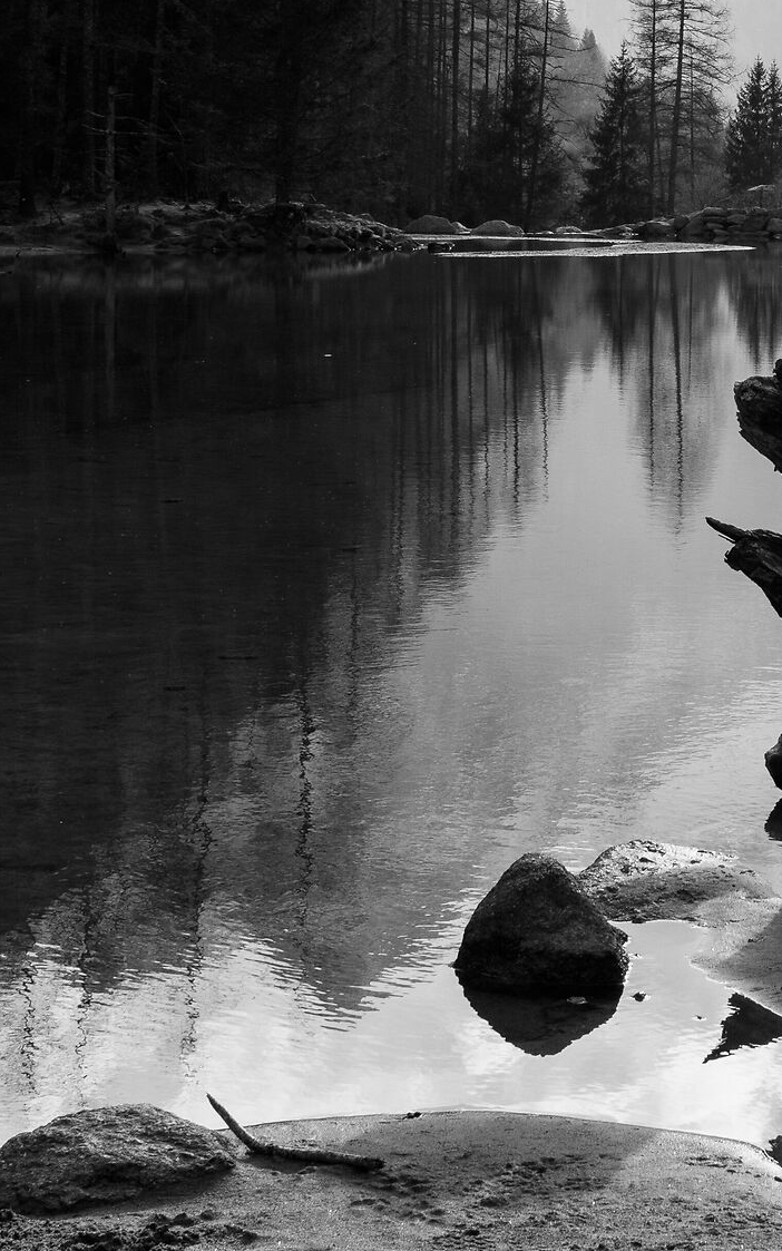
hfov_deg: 16.5
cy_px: 260
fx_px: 2625
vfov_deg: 26.3
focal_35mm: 77
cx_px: 817
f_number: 8
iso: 100
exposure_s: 1/200
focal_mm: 17
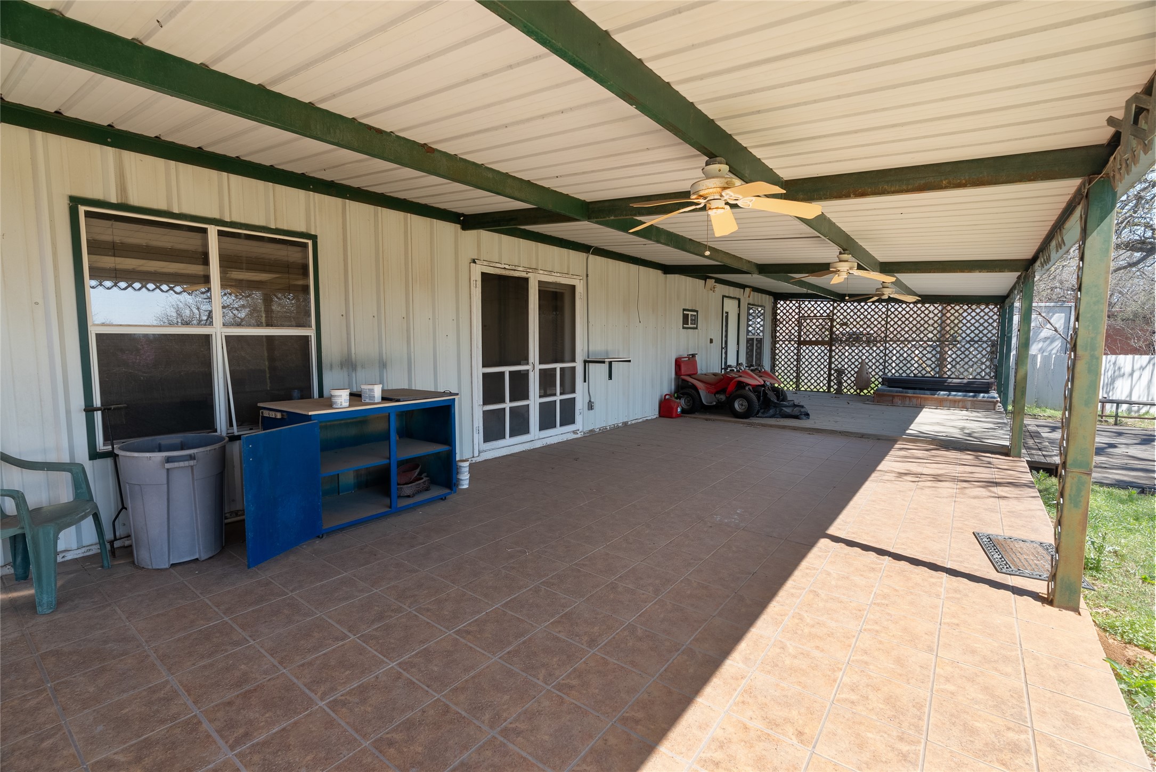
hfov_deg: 96.7
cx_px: 578
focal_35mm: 16
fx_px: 514
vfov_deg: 73.8
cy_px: 386
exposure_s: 1/20
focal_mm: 16
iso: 100
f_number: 7.1
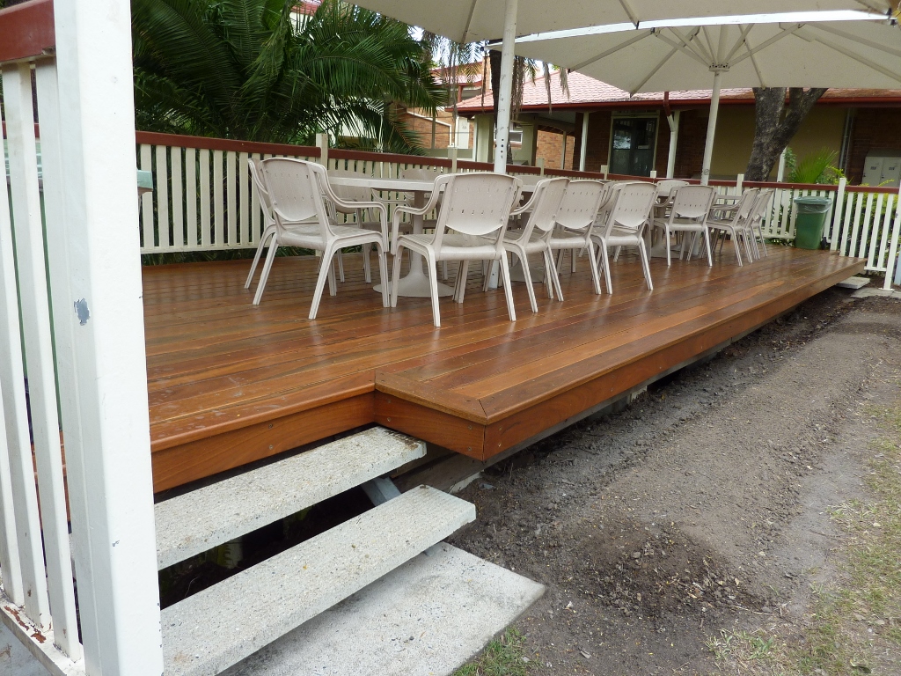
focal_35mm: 25
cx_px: 450
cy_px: 338
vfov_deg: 54.9
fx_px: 651
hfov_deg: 69.4
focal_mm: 4.1
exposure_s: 1/100
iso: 80
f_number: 3.3
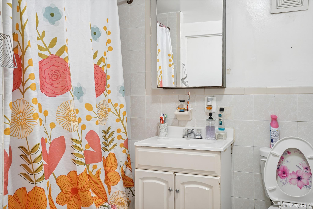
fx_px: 304
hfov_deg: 54.4
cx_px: 156
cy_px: 104
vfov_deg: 37.8
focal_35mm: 35
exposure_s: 1.6
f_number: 11
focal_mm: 35
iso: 100
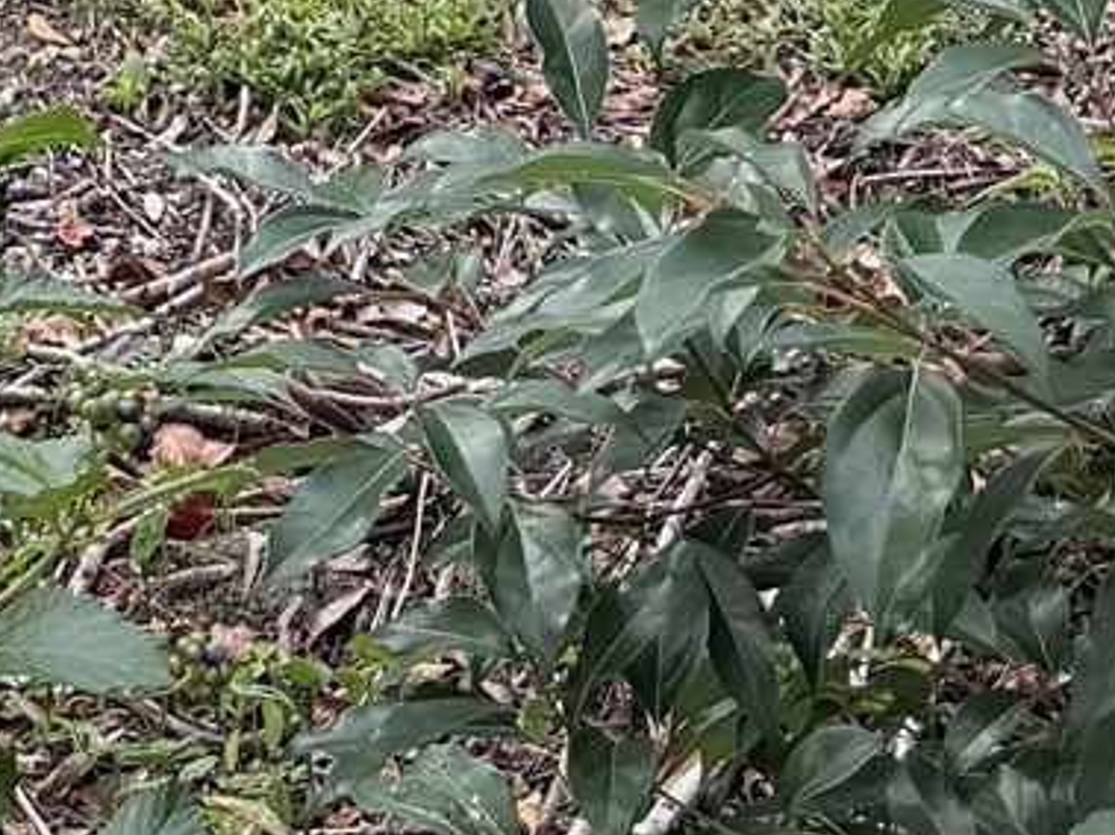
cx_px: -209
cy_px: -1905
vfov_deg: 8.2
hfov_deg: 13.2
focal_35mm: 146
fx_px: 4701
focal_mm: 6.76
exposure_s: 1/750
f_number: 1.78
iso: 100
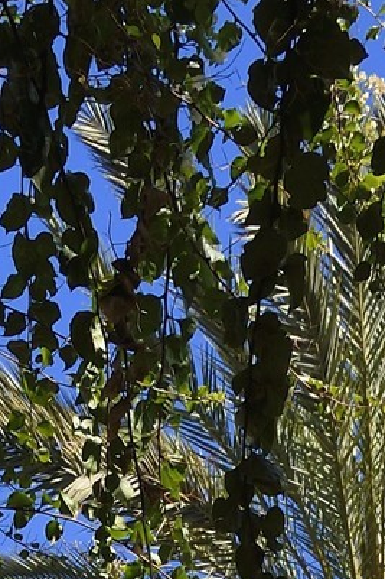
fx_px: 2312
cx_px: 23
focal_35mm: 144
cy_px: 1640
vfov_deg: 10.7
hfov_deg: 9.5
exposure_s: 1/160
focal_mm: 24
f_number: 11
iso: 200
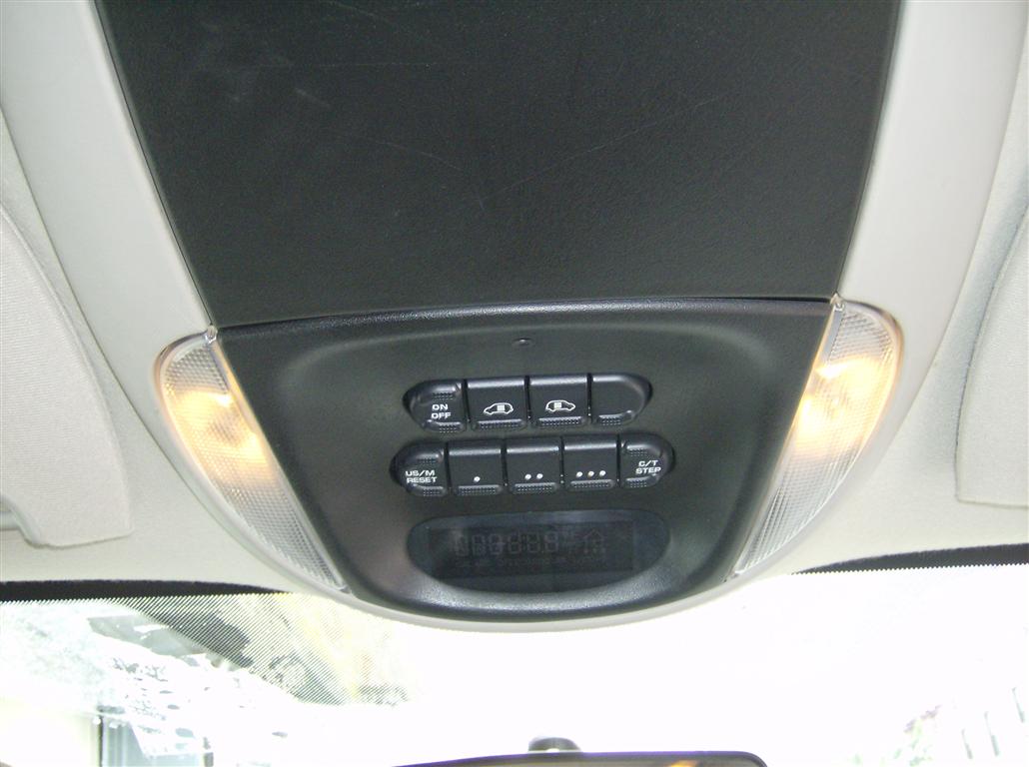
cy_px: 384
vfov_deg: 39.5
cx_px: 514
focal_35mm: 36
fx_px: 1068
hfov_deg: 51.4
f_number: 2.8
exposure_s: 1/60
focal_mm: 6
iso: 200
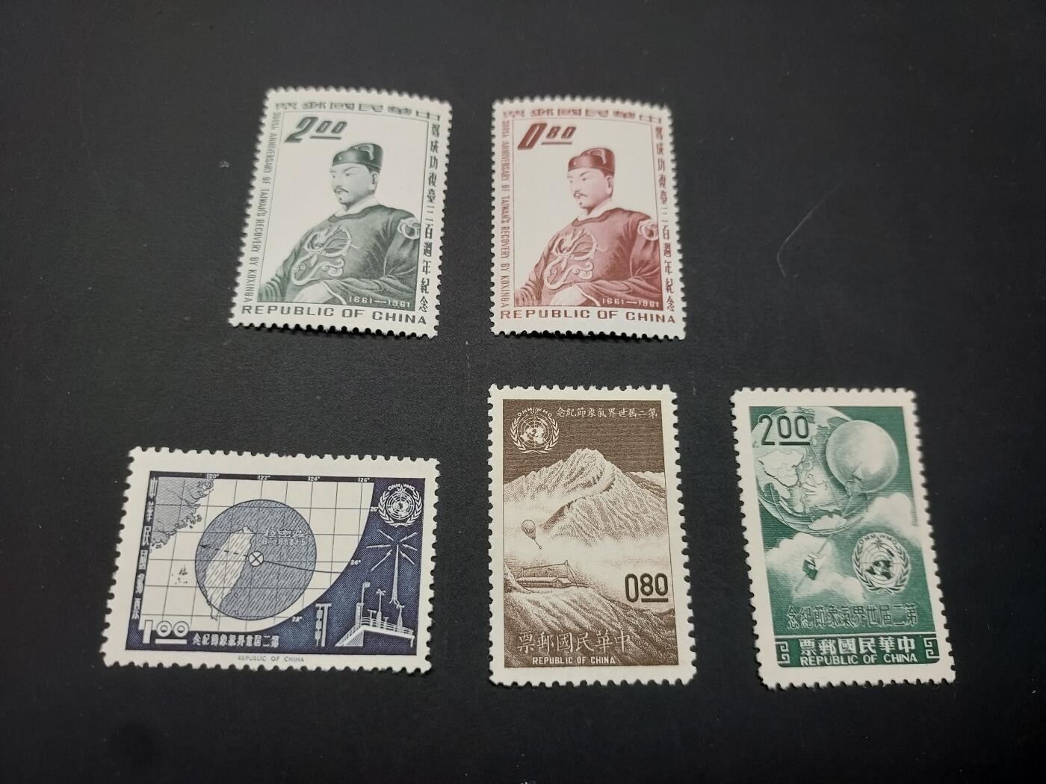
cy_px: 392
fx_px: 725
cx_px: 523
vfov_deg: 56.8
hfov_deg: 71.6
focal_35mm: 24
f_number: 1.8
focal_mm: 4.6
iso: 100
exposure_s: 1/60
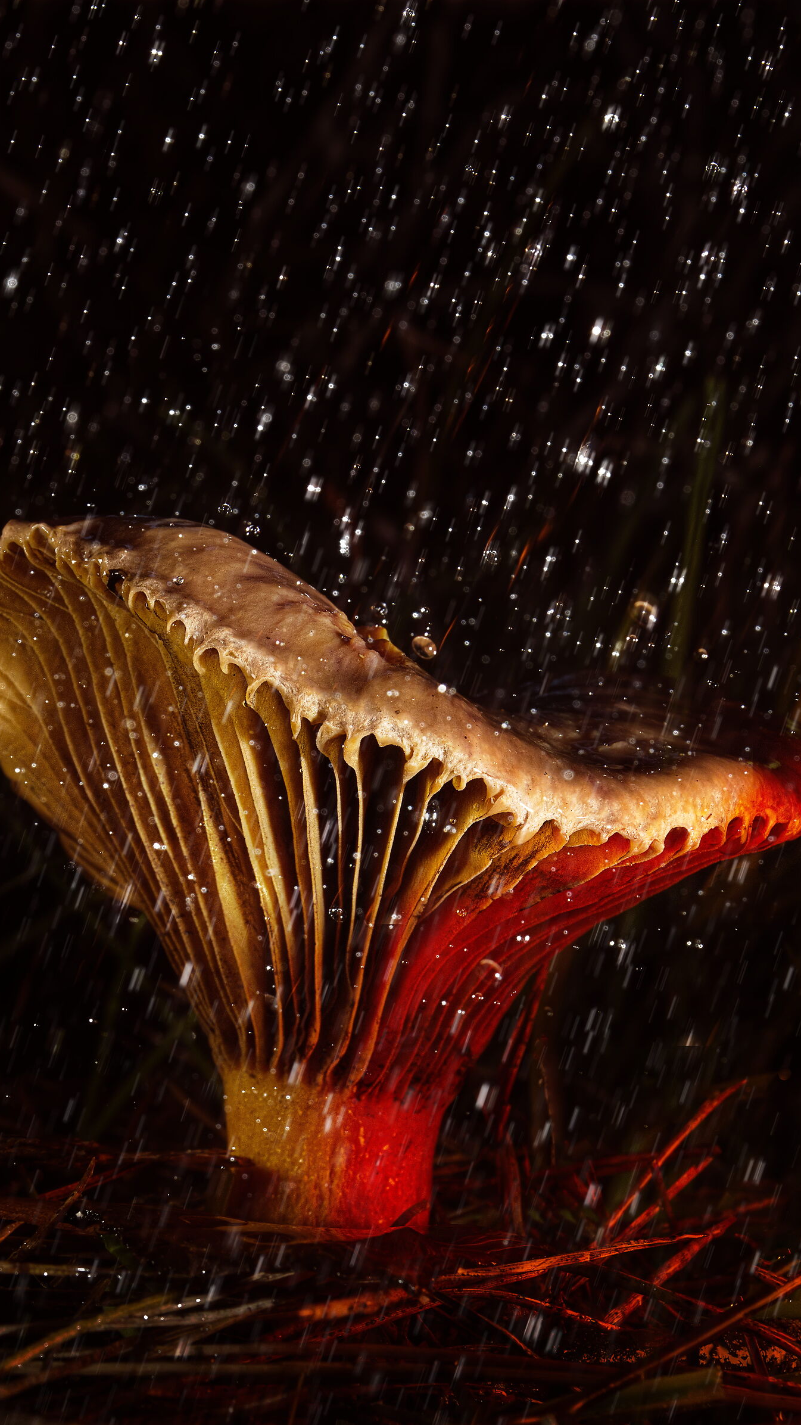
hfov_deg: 17.2
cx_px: 370
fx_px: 2644
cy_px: 711
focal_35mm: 70
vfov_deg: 30.2
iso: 200
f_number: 10
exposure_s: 1/80
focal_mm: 32
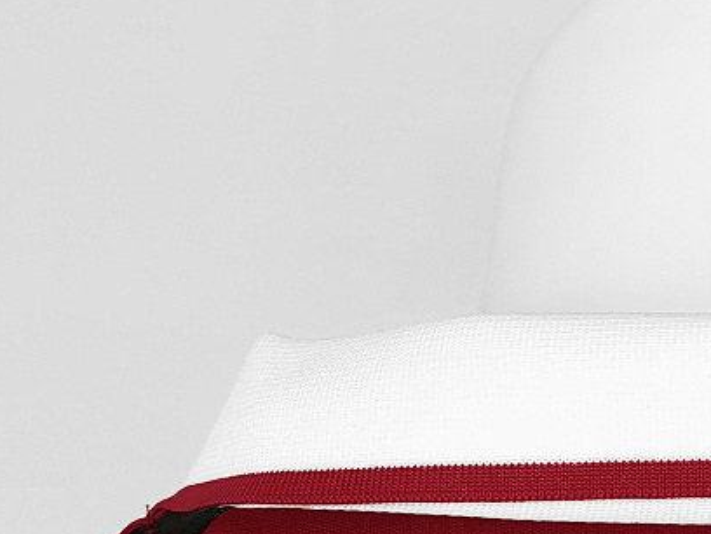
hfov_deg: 16.0
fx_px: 2444
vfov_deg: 12.3
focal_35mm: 119
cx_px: 807
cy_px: 527
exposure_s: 1/60
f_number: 1.8
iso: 200
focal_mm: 5.58
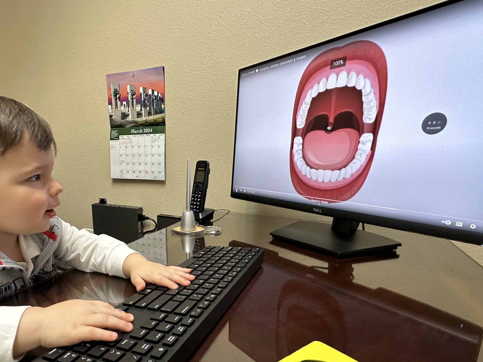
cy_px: 231
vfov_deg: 60.1
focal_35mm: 22
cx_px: 190
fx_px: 307
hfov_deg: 75.4
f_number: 2.2
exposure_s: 1/60
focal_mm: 2.22
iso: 200
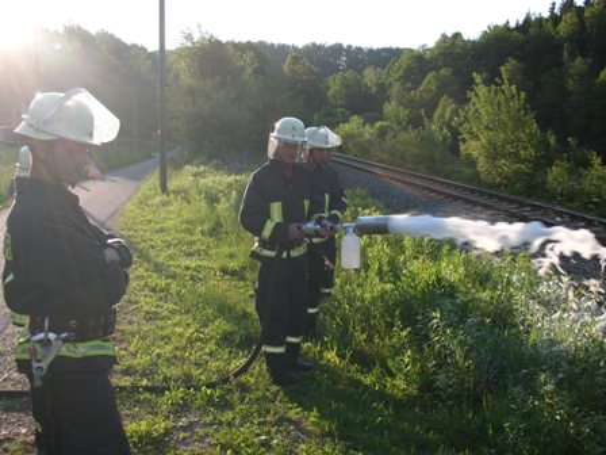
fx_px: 630
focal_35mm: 36
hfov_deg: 51.4
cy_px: 228
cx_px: 303
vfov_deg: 39.7
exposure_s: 1/100
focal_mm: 6.3
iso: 100
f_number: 7.3
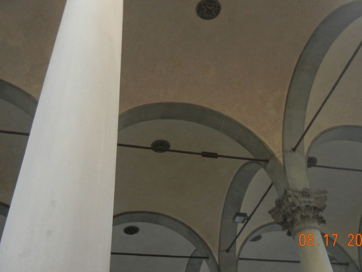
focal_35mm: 43
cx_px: 199
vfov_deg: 33.3
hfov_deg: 43.8
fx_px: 450
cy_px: 86
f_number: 3.5
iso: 400
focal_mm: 5.4
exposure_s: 1/33.8
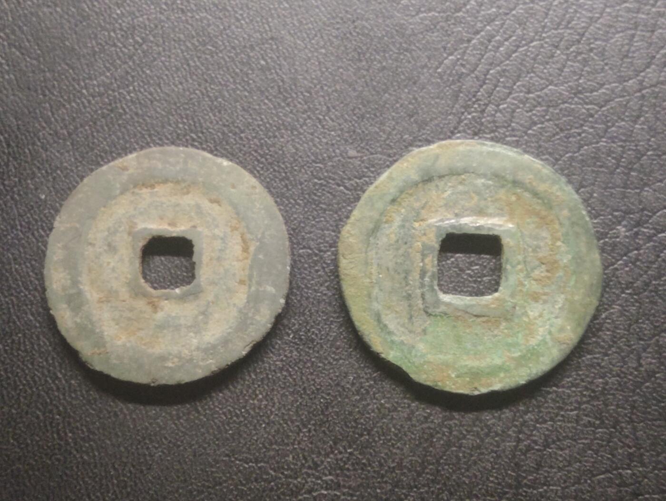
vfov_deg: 29.2
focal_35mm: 50
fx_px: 963
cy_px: 250
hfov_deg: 38.1
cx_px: 333
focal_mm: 3.42
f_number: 2.2
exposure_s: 1/25
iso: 1250
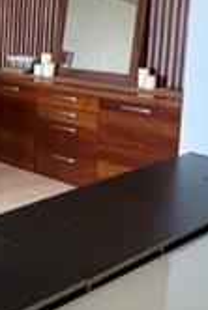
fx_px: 450
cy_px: 52
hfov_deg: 18.5
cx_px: -192
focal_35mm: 52
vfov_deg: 36.6
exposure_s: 1/60
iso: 250
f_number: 1.8
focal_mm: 1.57
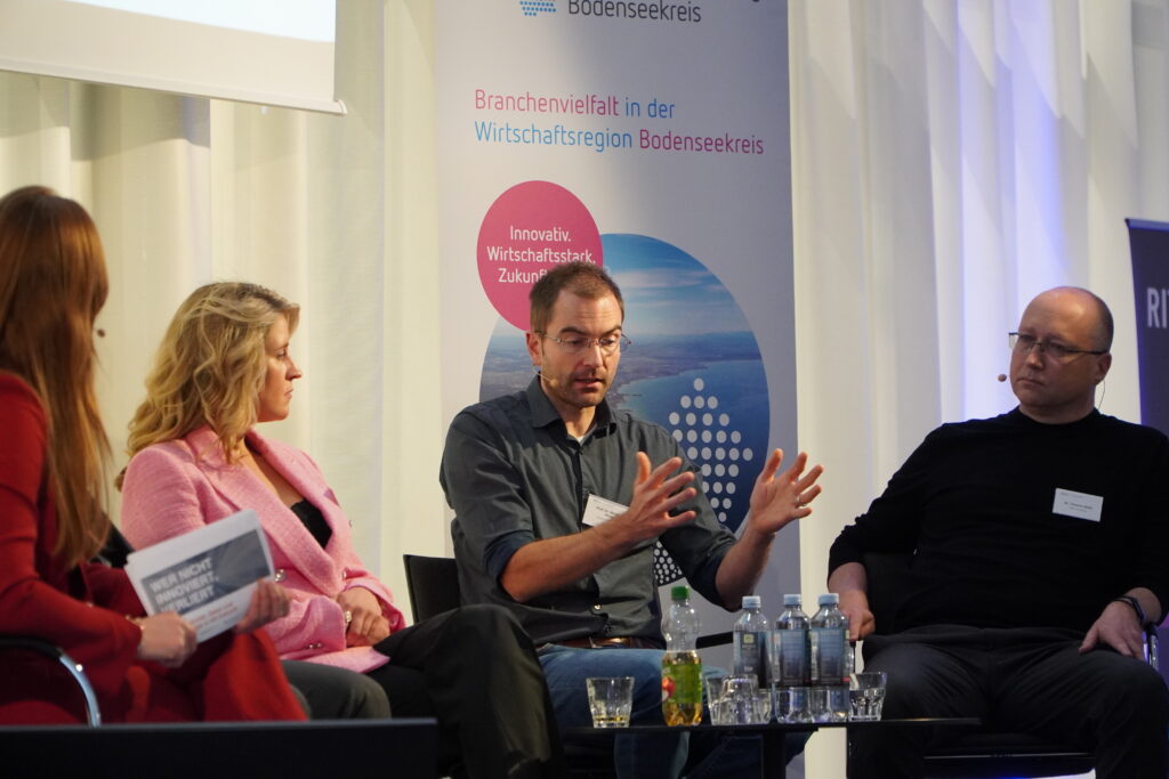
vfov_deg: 8.8
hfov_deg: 13.2
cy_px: 390
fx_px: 5066
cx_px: 584
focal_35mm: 156
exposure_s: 1/160
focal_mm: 104
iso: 2500
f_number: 4
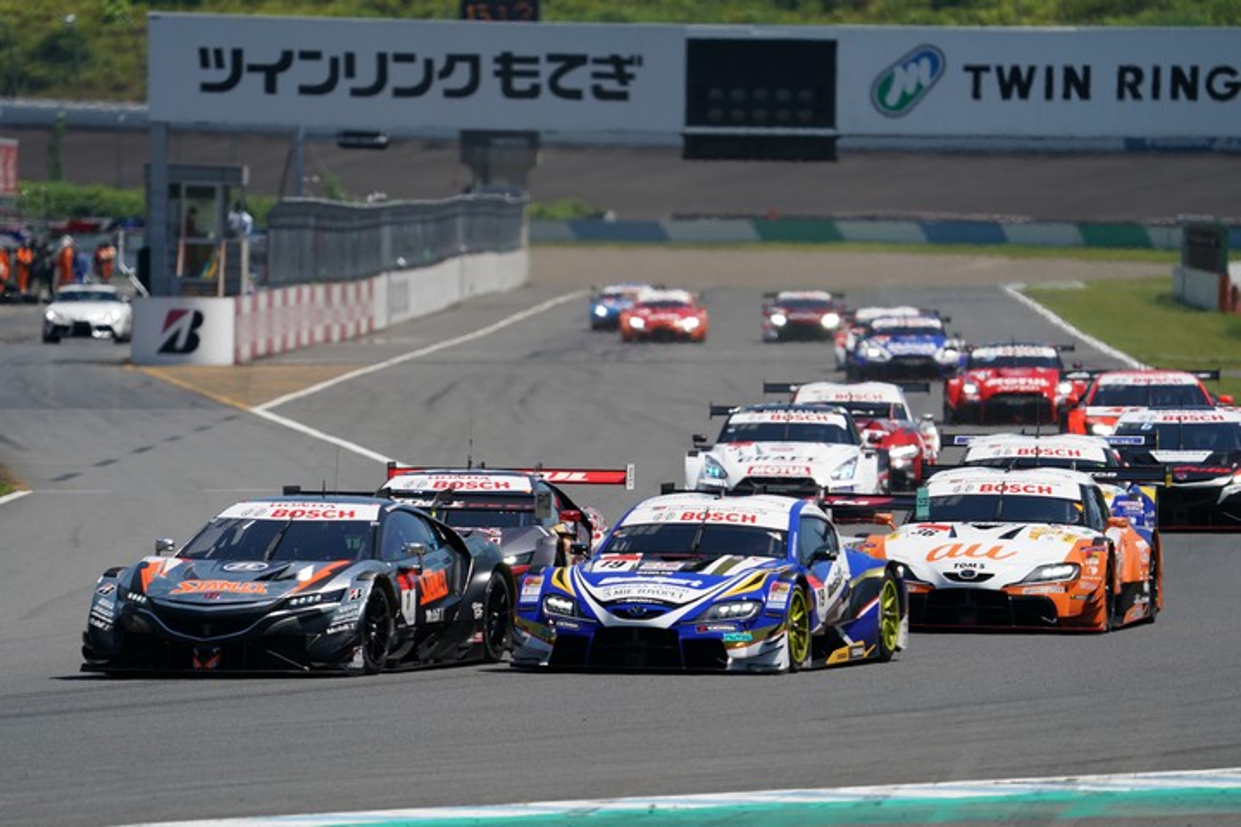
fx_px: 16097
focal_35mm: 467
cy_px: 414
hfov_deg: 4.4
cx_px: 620
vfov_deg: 2.9
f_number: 6.3
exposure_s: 1/1250
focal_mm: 467
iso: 200
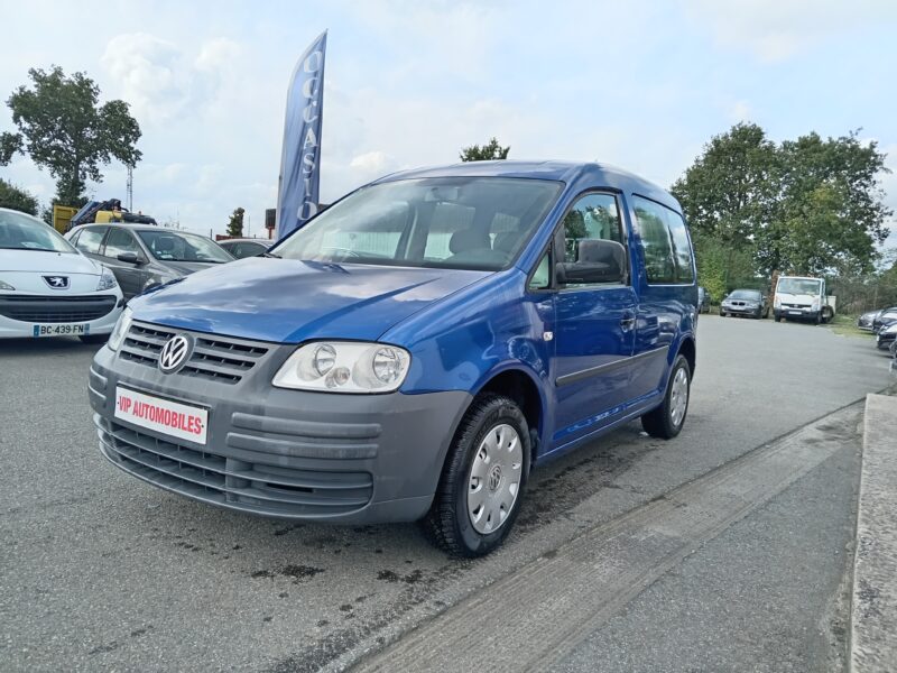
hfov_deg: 69.4
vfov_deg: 54.9
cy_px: 336
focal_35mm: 25
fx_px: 648
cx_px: 448
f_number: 1.8
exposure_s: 1/251
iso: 102
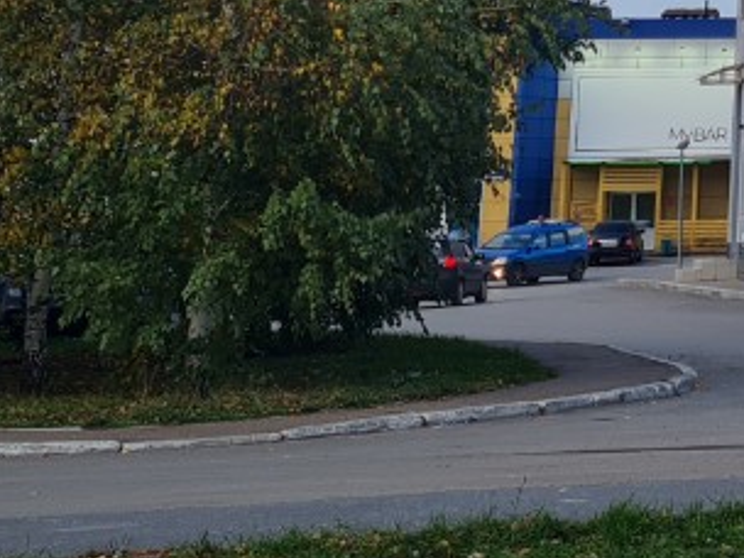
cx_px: 1137
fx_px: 2450
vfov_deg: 11.8
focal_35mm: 114
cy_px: -524
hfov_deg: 15.8
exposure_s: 1/222
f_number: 1.8
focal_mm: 5.4
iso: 50
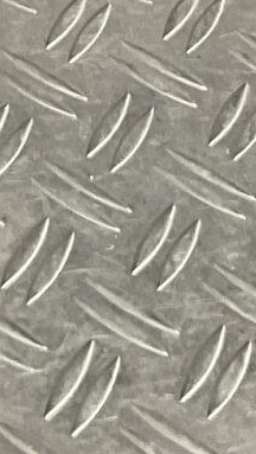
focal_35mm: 211
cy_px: -632
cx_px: -216
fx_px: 2541
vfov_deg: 9.2
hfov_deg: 5.7
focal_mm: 3
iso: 50
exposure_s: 1/60
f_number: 1.8
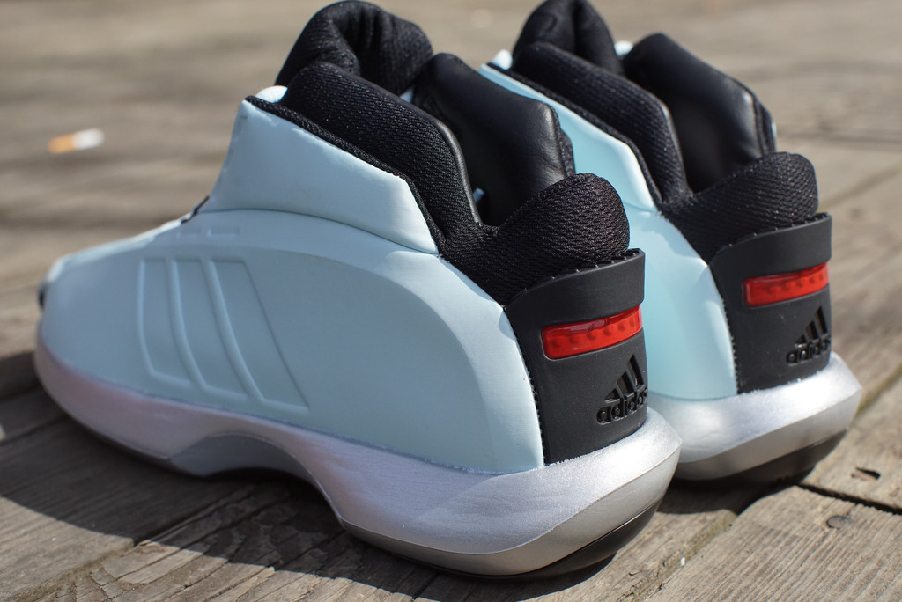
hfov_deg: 39.6
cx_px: 451
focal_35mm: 50
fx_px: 1253
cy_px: 301
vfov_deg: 27.0
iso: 1000
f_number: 8
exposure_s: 1/2000
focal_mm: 50
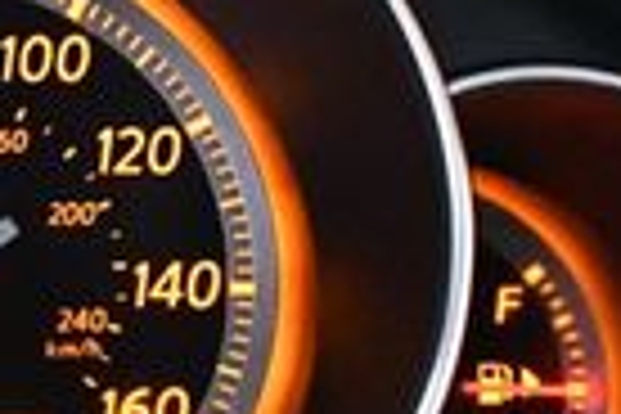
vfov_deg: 8.2
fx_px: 2881
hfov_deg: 11.5
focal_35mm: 167
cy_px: 166
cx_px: -468
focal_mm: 18
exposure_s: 1/60
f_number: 3.5
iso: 7200
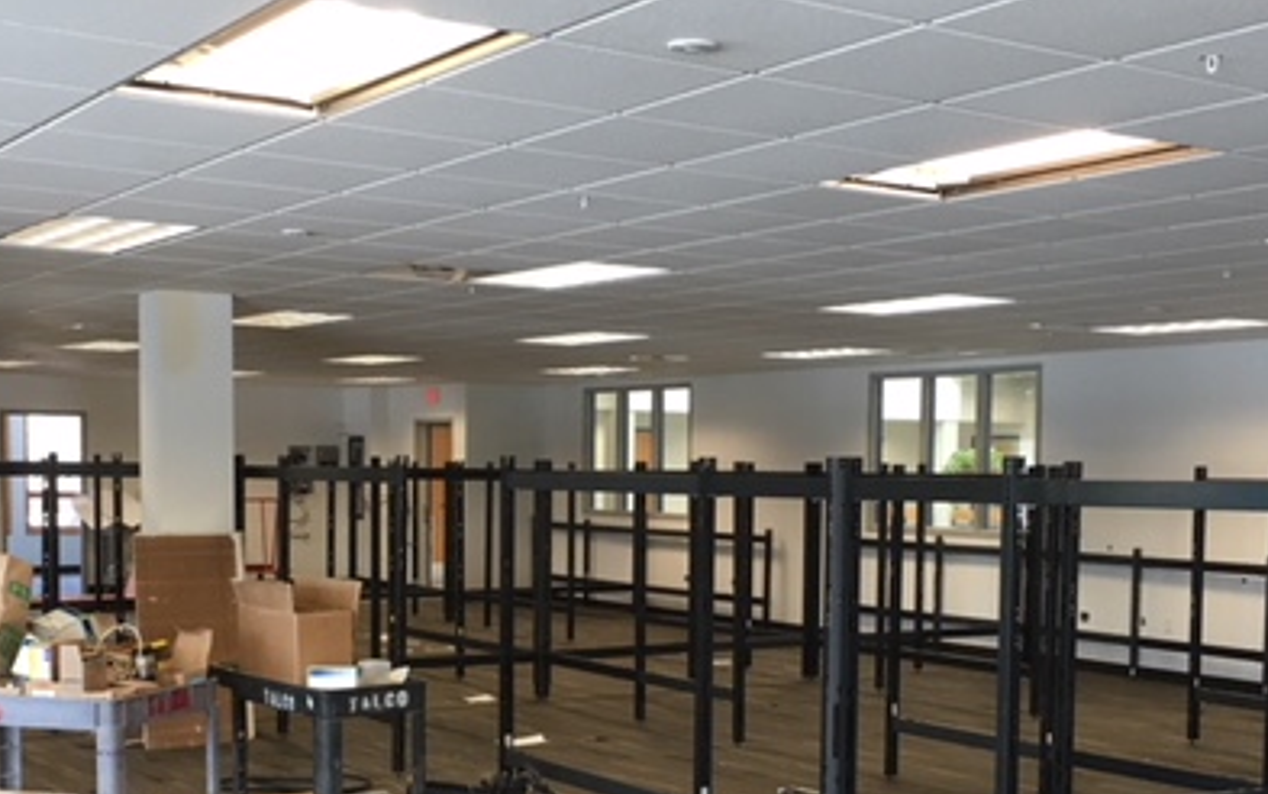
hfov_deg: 40.3
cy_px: 581
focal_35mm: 50
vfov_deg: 25.6
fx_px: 1729
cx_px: 623
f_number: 2.2
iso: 40
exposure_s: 1/30
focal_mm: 4.15
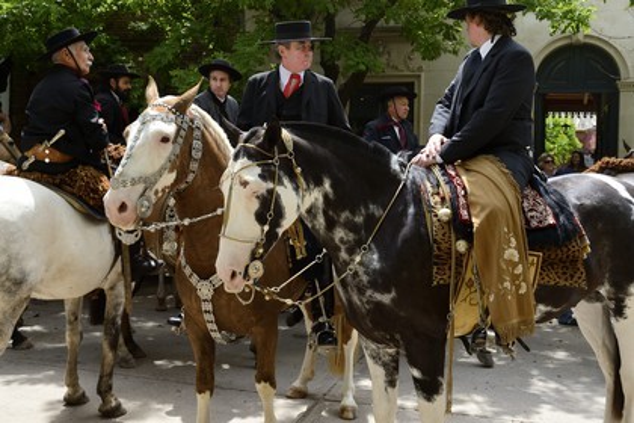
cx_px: 317
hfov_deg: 58.7
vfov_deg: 41.1
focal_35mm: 32
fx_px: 564
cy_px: 212
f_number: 9
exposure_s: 1/320
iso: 400
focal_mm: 32
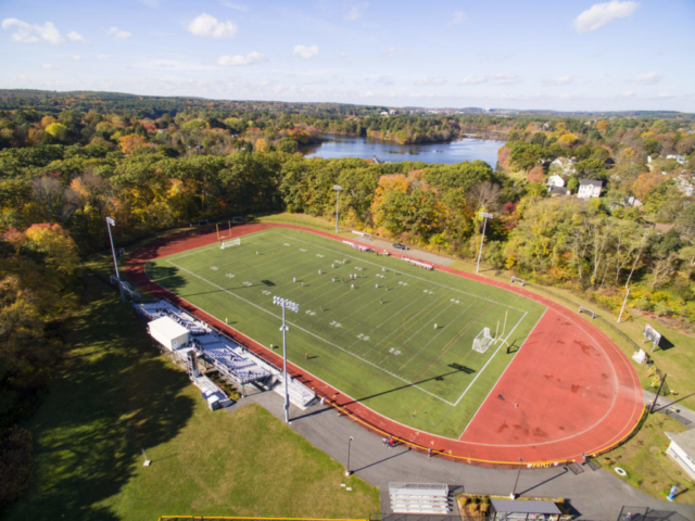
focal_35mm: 20
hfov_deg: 81.7
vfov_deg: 66.0
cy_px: 260
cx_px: 348
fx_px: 402
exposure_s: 1/800
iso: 100
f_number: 2.8
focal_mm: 3.61
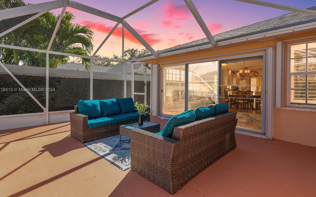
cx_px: 154
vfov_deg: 66.3
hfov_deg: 92.6
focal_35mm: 18
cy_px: 90
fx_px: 151
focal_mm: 11
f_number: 8
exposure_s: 1/200
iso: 160
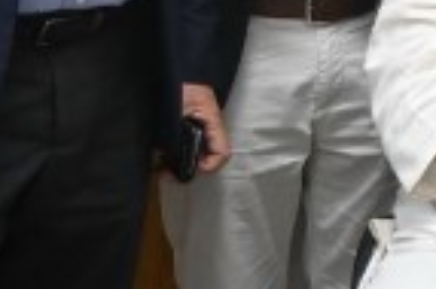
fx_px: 1464
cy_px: -210
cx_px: 668
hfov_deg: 15.5
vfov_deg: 10.7
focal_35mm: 121
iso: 3200
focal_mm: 16
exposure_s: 1/125
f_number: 3.5
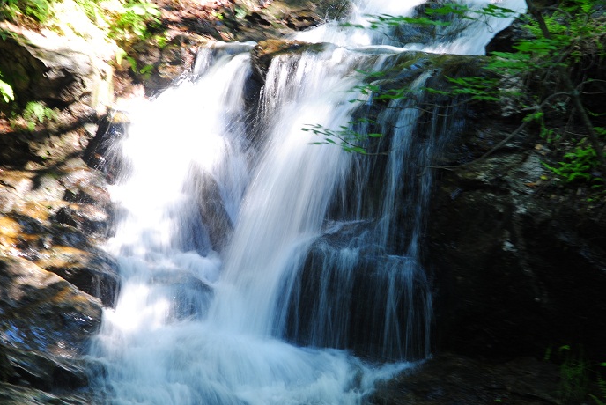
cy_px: 206
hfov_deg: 8.7
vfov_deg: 5.8
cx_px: 311
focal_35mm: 236
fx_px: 3969
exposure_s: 1/8
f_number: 5.6
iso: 100
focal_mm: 135
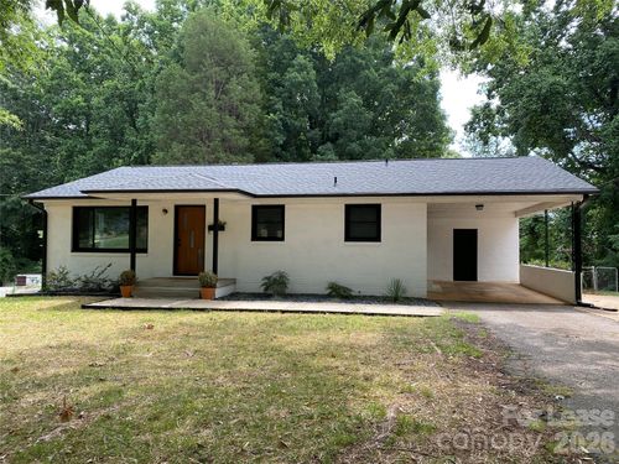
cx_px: 310
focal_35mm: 26
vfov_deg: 53.1
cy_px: 232
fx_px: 465
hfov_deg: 67.3
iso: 32
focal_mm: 4.25
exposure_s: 1/454
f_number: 1.8
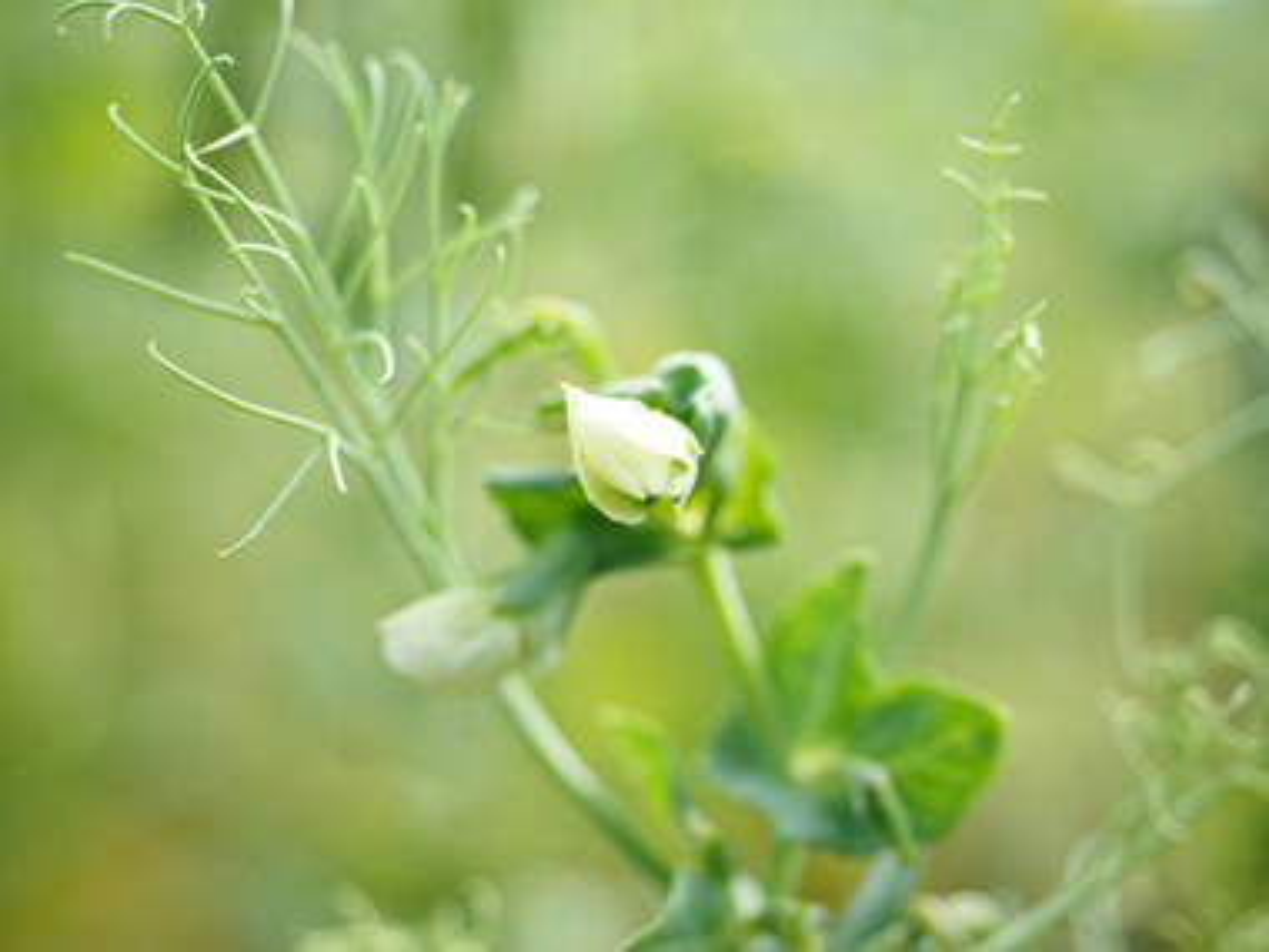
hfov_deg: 32.2
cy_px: 476
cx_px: 634
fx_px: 2200
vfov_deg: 24.4
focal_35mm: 60
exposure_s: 1/640
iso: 200
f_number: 2.8
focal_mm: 30
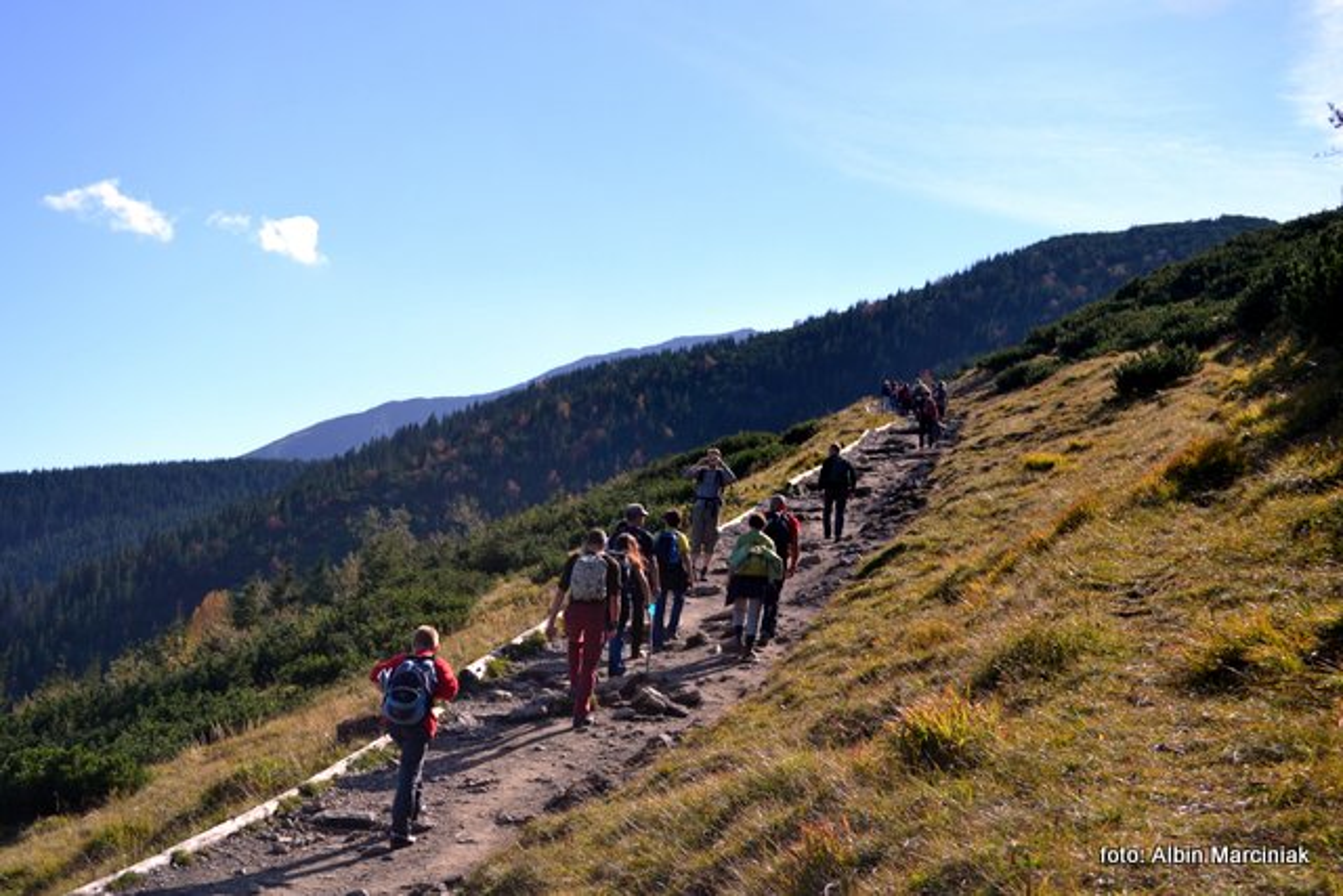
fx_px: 2015
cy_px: 448
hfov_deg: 36.9
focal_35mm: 54
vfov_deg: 25.1
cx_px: 672
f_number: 5.6
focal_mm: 36
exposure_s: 1/1600
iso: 400
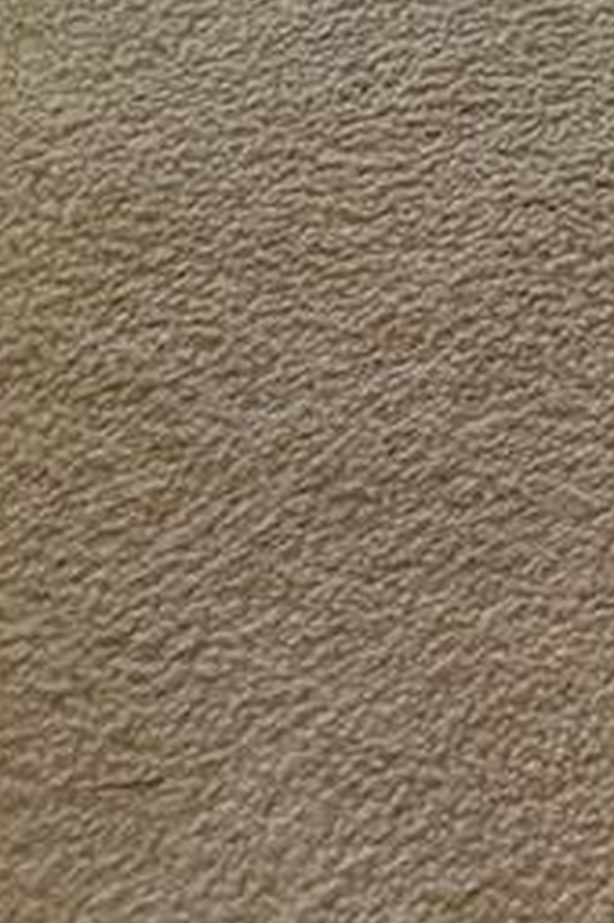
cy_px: -1196
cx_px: 1417
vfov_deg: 13.4
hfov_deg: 10.2
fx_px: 3023
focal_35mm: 118
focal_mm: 6.76
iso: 200
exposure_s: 1/115
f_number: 1.78
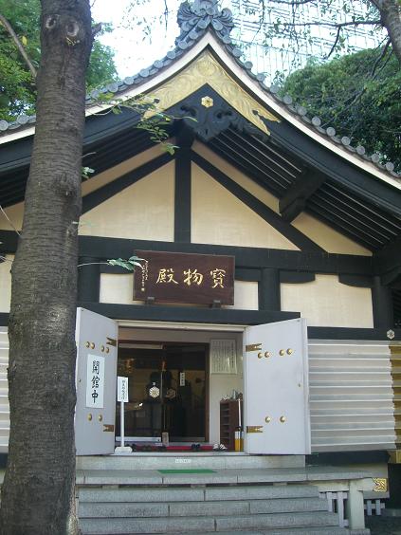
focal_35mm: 38
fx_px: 587
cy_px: 268
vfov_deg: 49.0
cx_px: 200
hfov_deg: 37.7
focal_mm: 6.2
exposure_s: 1/60
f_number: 2.7
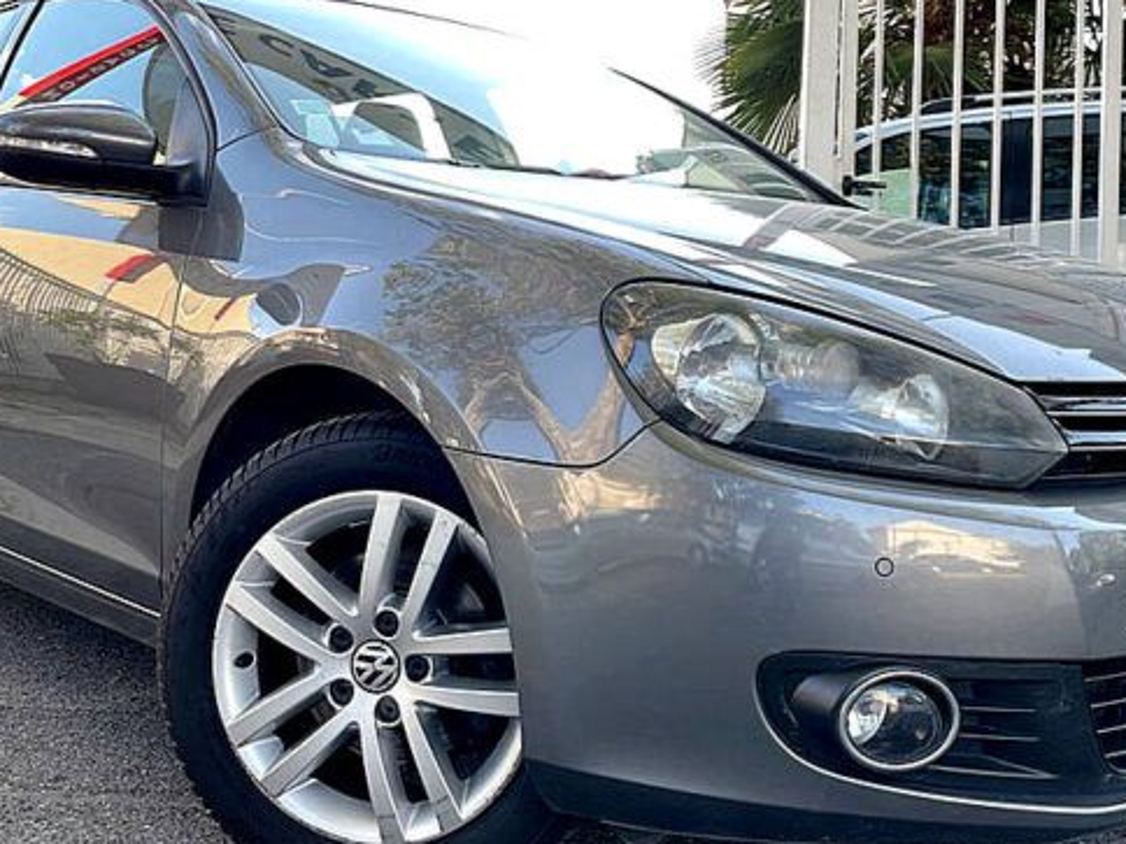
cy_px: 321
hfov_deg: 43.8
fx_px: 1399
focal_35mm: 43
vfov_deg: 33.4
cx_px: 598
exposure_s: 1/122
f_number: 1.6
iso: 32
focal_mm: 4.2
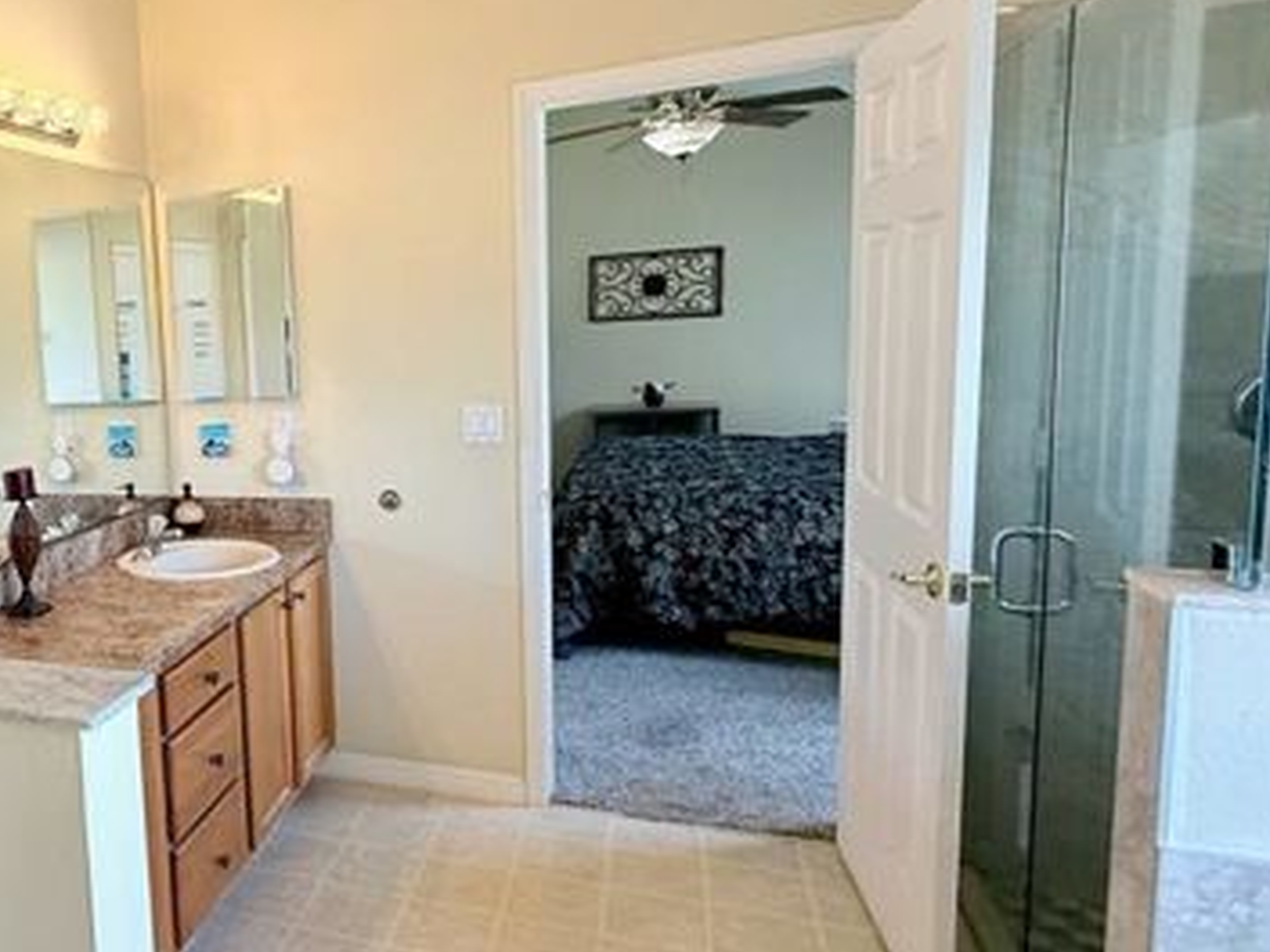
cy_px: 465
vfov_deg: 49.7
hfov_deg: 55.5
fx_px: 1027
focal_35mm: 28
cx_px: 139
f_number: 2.2
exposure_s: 1/120
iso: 200
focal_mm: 2.22
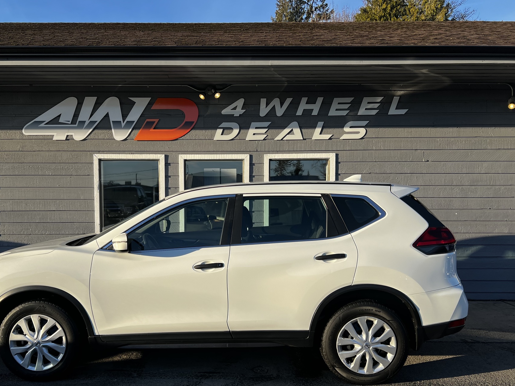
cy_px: 223
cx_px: 217
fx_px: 461
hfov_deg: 58.1
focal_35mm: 31
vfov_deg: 45.3
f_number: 1.5
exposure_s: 1/2457
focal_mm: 5.7
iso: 50
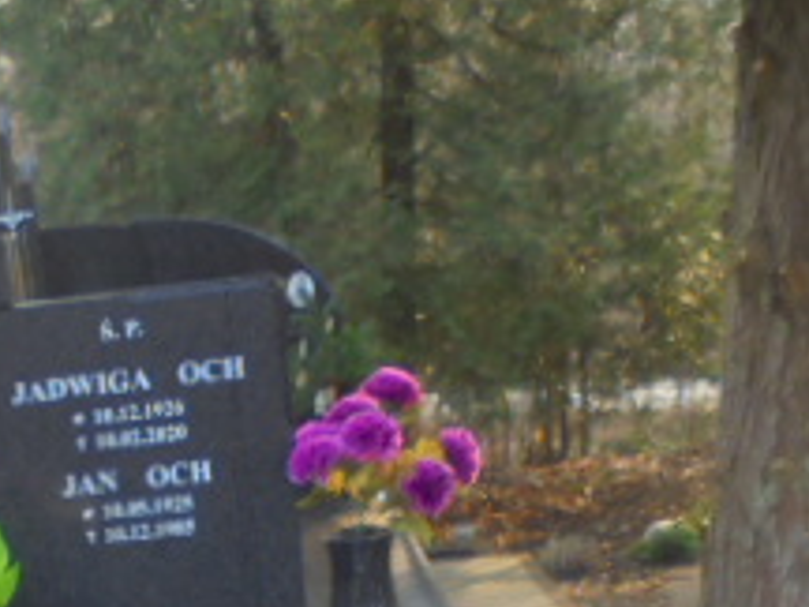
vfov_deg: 15.9
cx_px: -165
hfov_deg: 21.2
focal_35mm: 86
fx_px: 2010
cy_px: 892
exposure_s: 1/40
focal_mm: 5.3
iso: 100
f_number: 3.7
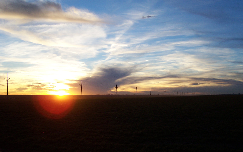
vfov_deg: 31.2
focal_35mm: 41
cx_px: 122
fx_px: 272
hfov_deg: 48.2
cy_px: 81
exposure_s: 1/350
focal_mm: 6.3
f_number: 2.8
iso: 80
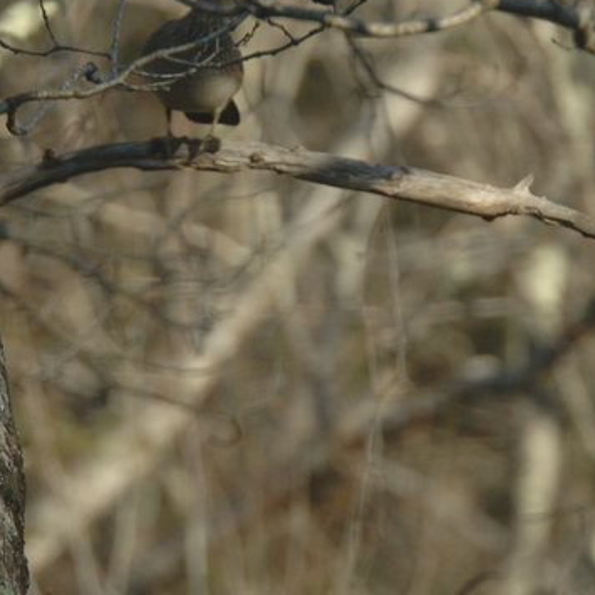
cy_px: 173
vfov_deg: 1.2
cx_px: 320
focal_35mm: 1468
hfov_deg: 1.2
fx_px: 28548
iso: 400
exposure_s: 1/320
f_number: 8.5
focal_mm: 400
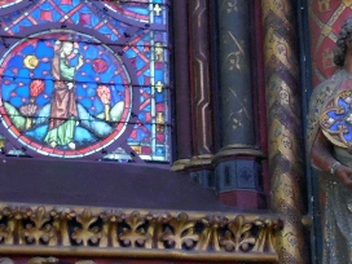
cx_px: 368
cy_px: 155
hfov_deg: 11.8
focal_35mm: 165
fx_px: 1678
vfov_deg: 9.0
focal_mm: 12.6
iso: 720
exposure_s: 1/8
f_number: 4.7
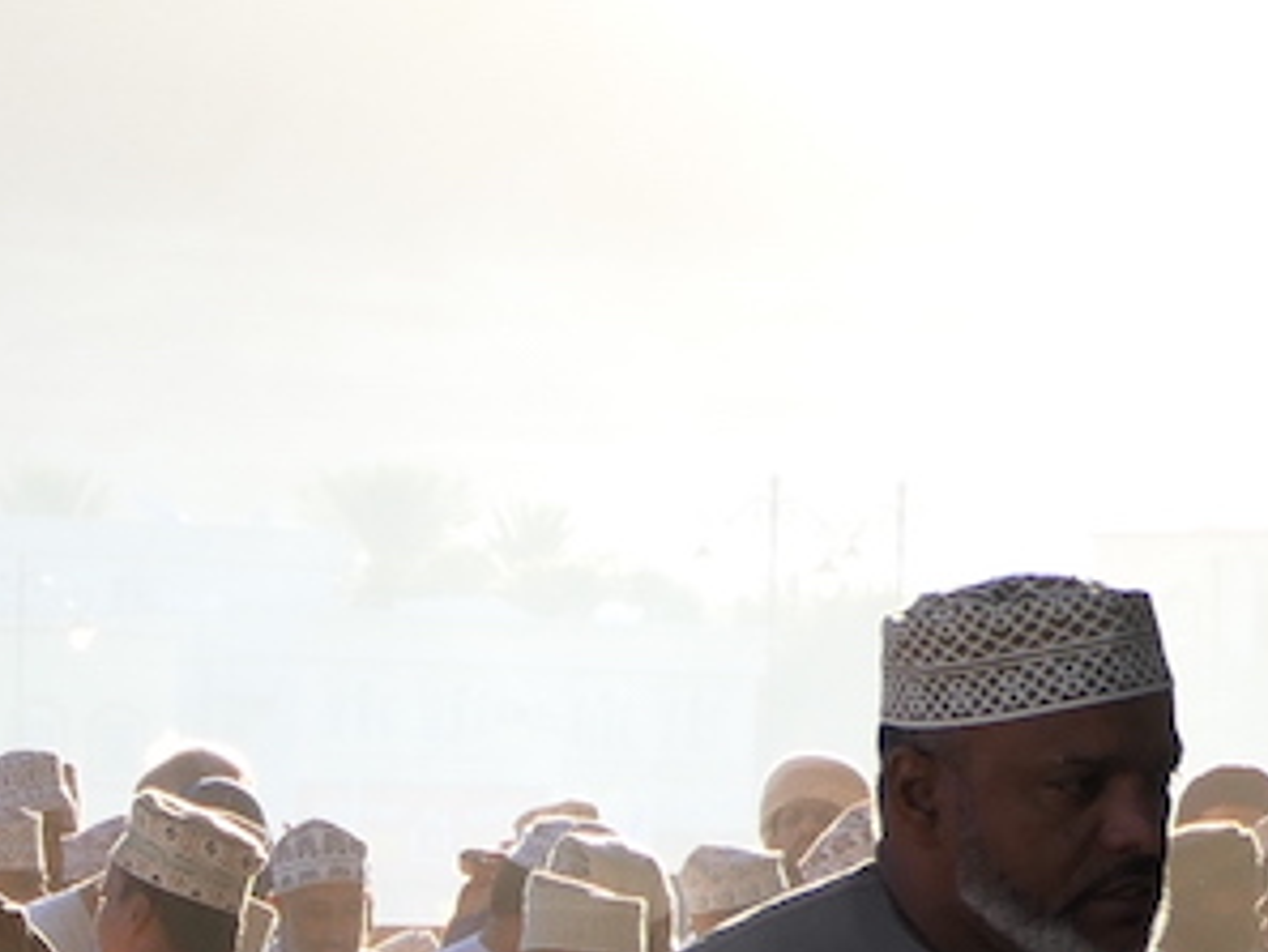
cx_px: -68
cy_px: 1437
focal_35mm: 295
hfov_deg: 6.7
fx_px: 10810
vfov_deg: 5.0
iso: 125
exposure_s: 1/320
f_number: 3.7
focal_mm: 22
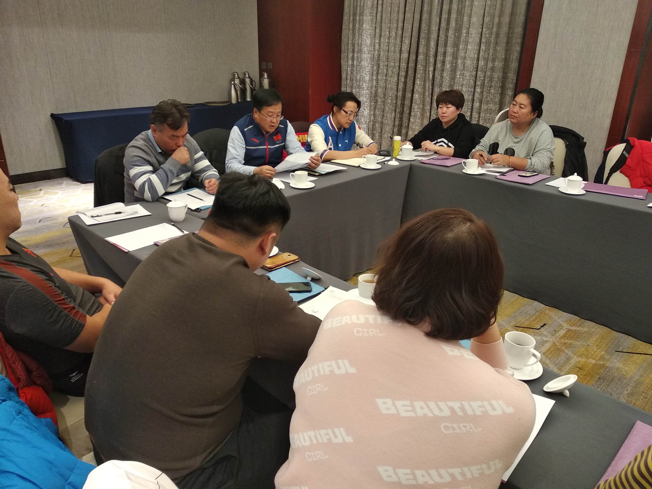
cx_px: 326
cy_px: 244
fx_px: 490
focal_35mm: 26
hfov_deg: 67.3
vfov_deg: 53.1
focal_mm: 3.81
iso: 640
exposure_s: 1/33
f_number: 2.2
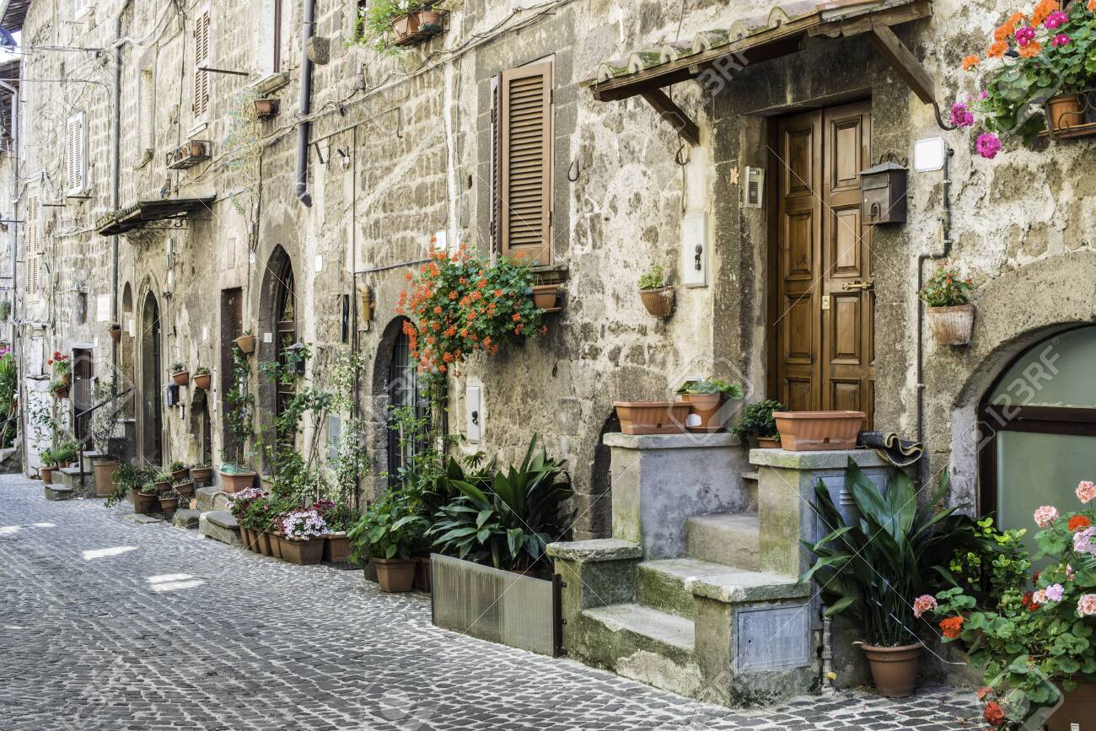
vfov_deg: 27.0
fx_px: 1522
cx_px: 548
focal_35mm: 50
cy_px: 366
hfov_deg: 39.6
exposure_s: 1/6
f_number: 16
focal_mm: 50
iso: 160
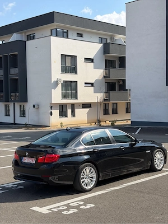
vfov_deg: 36.8
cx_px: 84
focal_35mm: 52
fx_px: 336
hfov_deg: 28.0
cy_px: 112
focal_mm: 5.96
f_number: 1.6
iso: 32
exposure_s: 1/2747
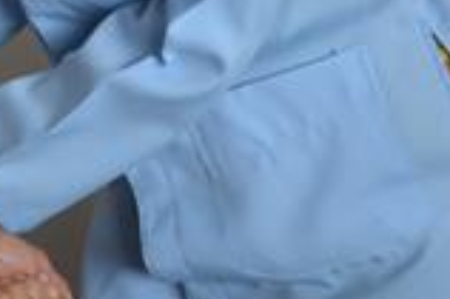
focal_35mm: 134
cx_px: -316
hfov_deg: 13.9
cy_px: -30
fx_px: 1673
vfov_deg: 10.1
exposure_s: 1/60
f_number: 4
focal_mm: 22
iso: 400
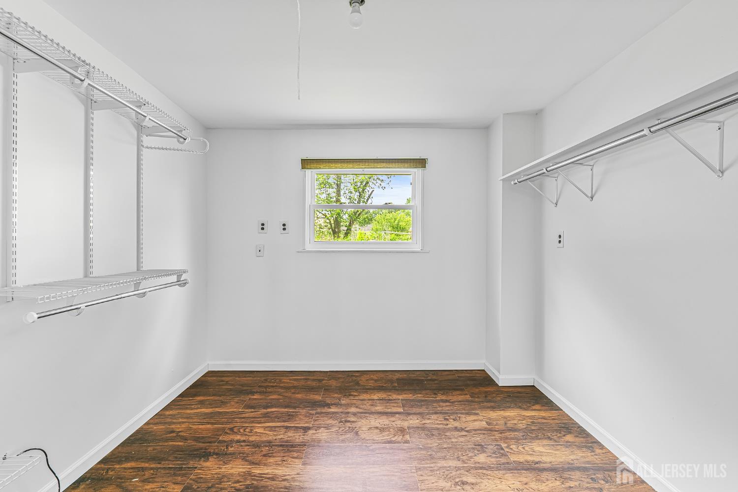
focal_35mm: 16
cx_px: 369
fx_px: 328
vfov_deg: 73.7
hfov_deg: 96.7
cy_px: 246
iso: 320
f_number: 8
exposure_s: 1/1.25
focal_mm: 16
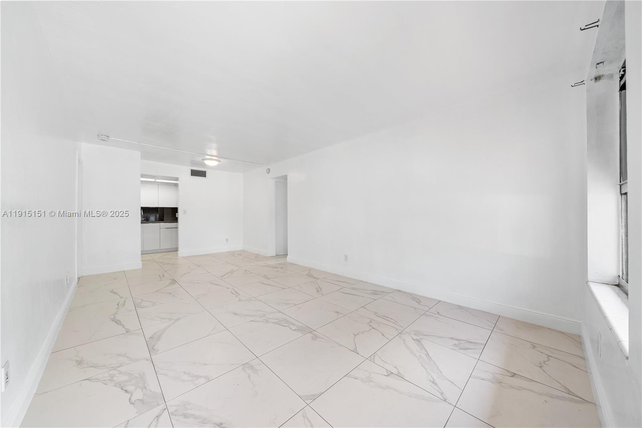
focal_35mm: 12
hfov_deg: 112.6
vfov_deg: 90.0
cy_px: 214
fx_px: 214
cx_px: 321
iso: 500
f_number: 9
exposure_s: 1/10
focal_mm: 12
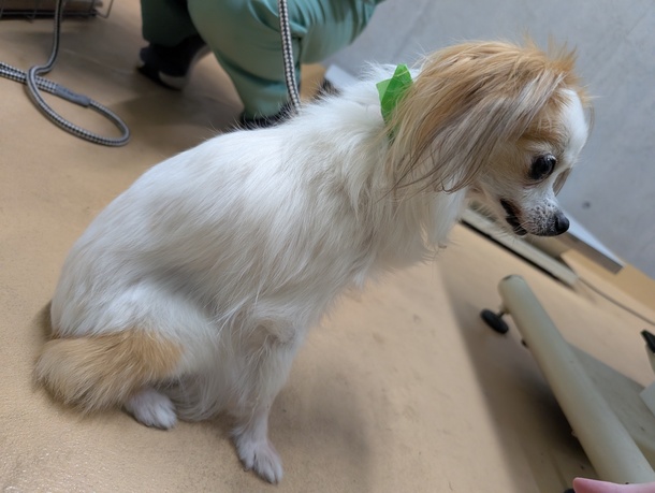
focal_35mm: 24
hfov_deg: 71.5
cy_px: 246
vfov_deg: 56.9
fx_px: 455
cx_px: 328
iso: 811
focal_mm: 6.9
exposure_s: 1/300
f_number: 1.68
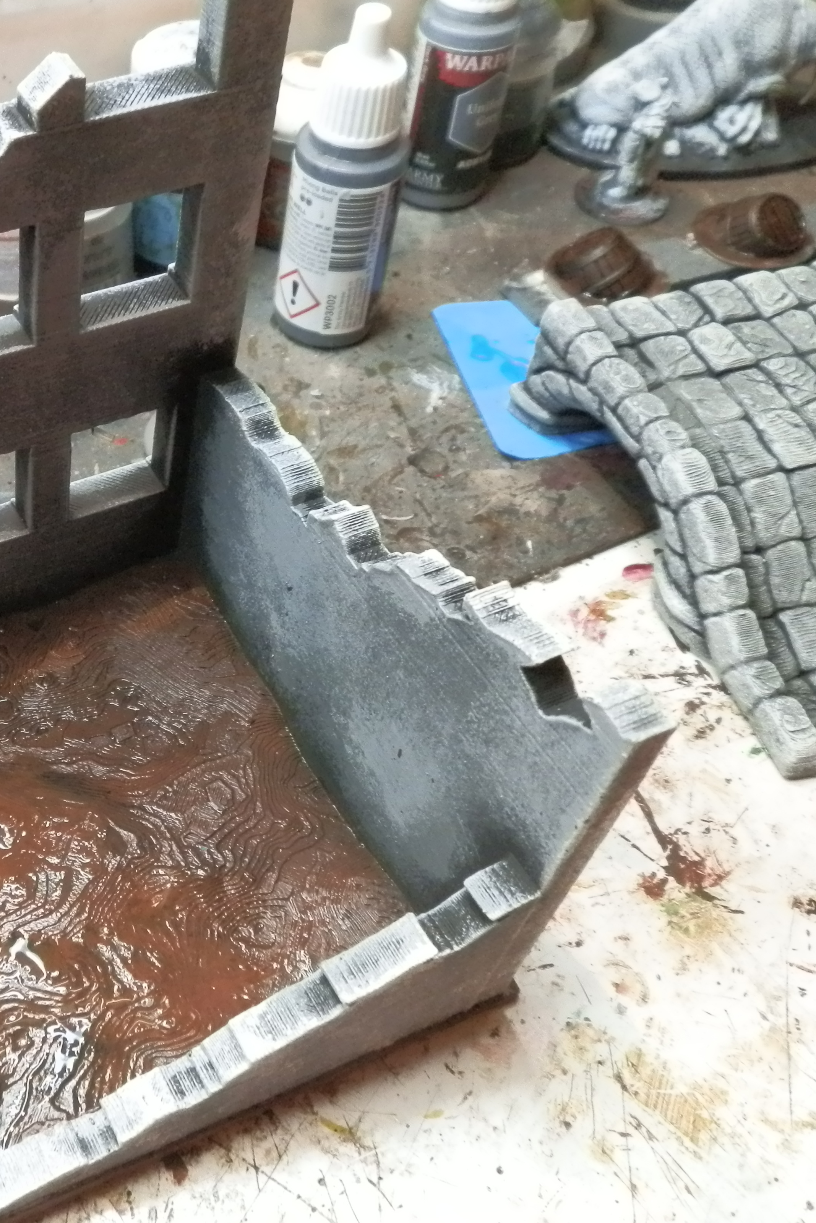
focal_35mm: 39
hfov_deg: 32.1
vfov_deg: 49.6
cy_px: 612
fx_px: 1326
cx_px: 41
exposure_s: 1/80
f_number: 3.1
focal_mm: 5
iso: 400
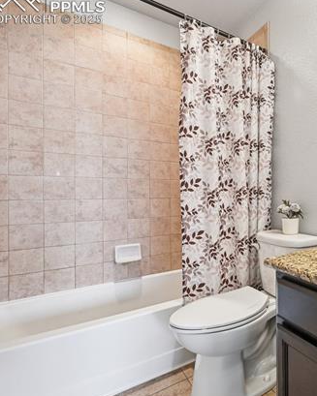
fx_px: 258
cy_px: 197
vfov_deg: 75.1
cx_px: 294
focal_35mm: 22
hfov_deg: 53.8
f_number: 11
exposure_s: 1/3.33
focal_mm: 15
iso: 800
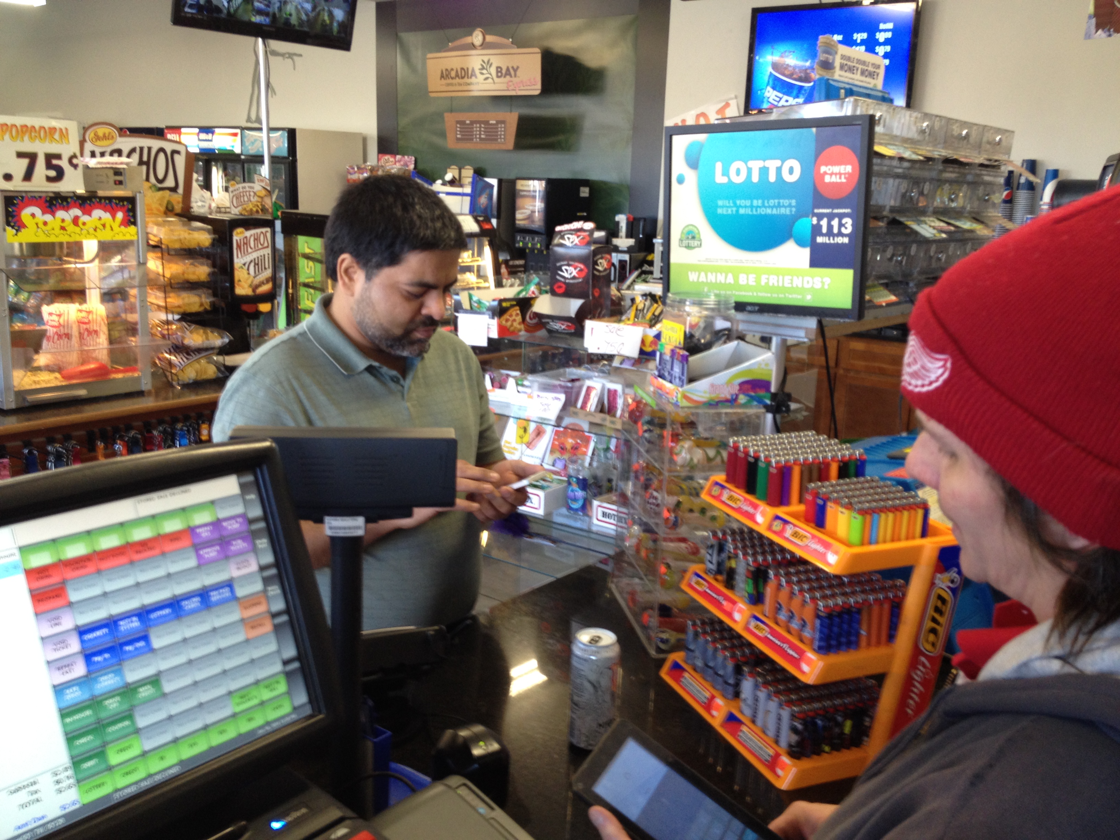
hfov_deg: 52.6
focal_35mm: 35
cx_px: 560
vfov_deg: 40.7
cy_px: 420
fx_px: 1132
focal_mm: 4.28
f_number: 2.4
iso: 80
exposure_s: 1/20
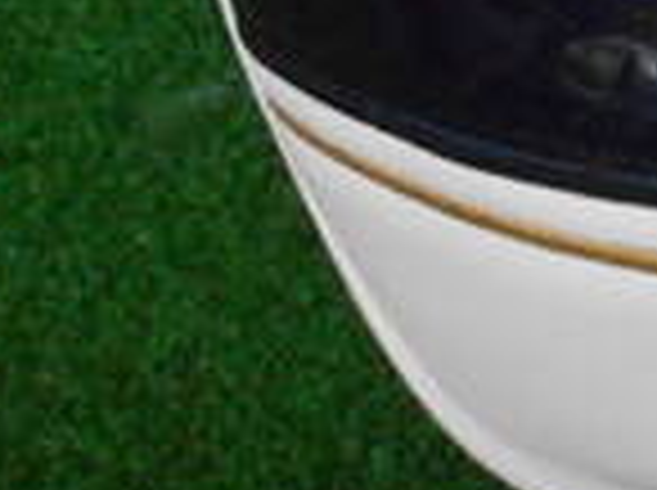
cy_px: -58
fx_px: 2160
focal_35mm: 114
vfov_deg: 12.7
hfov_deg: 14.1
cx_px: 1377
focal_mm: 4.6
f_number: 3.2
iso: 800
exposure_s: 1/125
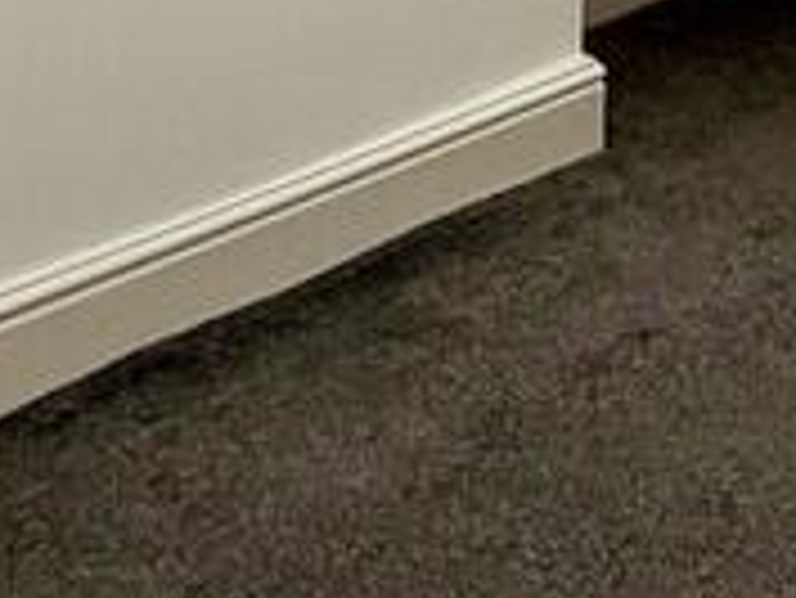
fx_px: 1864
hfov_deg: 23.4
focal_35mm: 81
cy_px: -643
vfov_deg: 14.6
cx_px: 738
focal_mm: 2.22
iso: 80
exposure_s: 1/100
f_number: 2.2
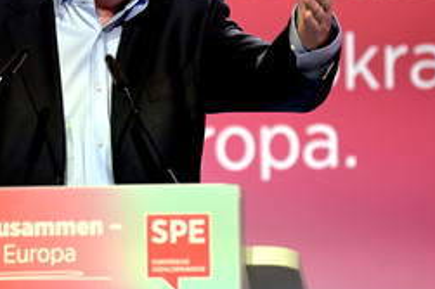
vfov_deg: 4.1
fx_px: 4009
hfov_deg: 6.2
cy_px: 55
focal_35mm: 332
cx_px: 68
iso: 6400
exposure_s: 1/500
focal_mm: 185
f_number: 3.5
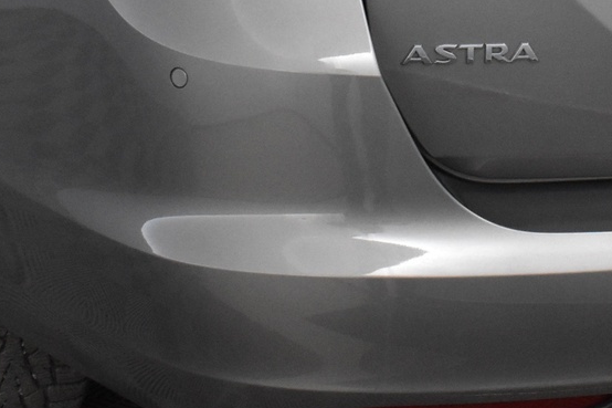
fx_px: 1937
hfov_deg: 17.5
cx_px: 630
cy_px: -41
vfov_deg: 11.8
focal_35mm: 114
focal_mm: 26
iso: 3200
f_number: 6.3
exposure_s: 1/160
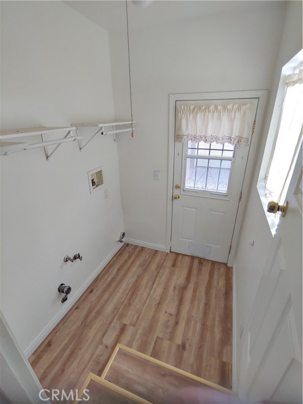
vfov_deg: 94.5
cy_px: 202
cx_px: 152
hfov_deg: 78.1
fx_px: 187
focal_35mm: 16
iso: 100
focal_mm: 2.18
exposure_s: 1/40
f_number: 1.9
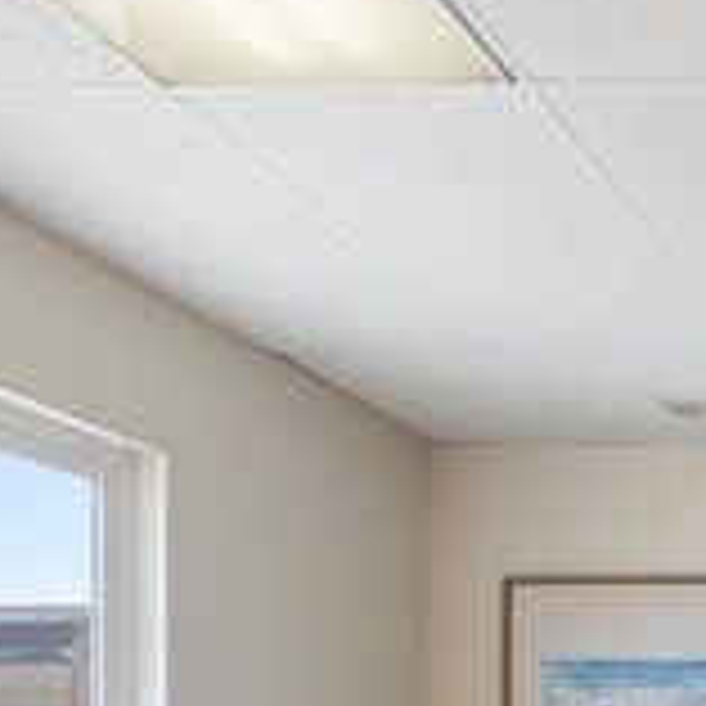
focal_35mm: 61
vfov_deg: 25.3
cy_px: 857
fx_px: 1401
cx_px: 1115
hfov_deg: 22.2
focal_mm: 17.5
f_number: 8
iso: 100
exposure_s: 1/10
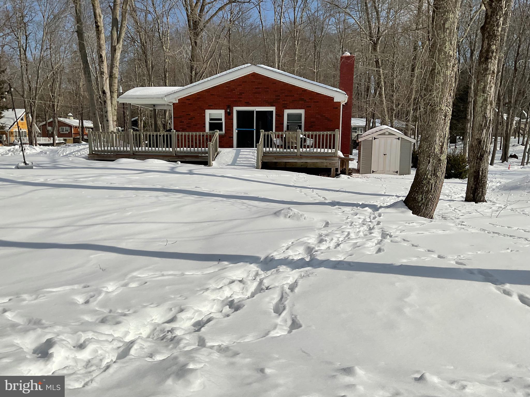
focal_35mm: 29
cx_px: 265
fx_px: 444
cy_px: 198
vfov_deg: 48.2
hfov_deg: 61.7
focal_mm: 3
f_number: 1.8
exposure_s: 1/8621
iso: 16
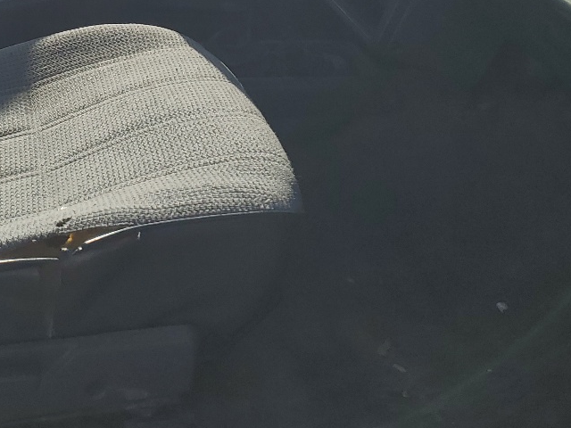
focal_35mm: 65
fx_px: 1072
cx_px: 159
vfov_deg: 21.3
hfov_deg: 29.5
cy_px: -55
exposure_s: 1/3333
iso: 50
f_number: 1.5
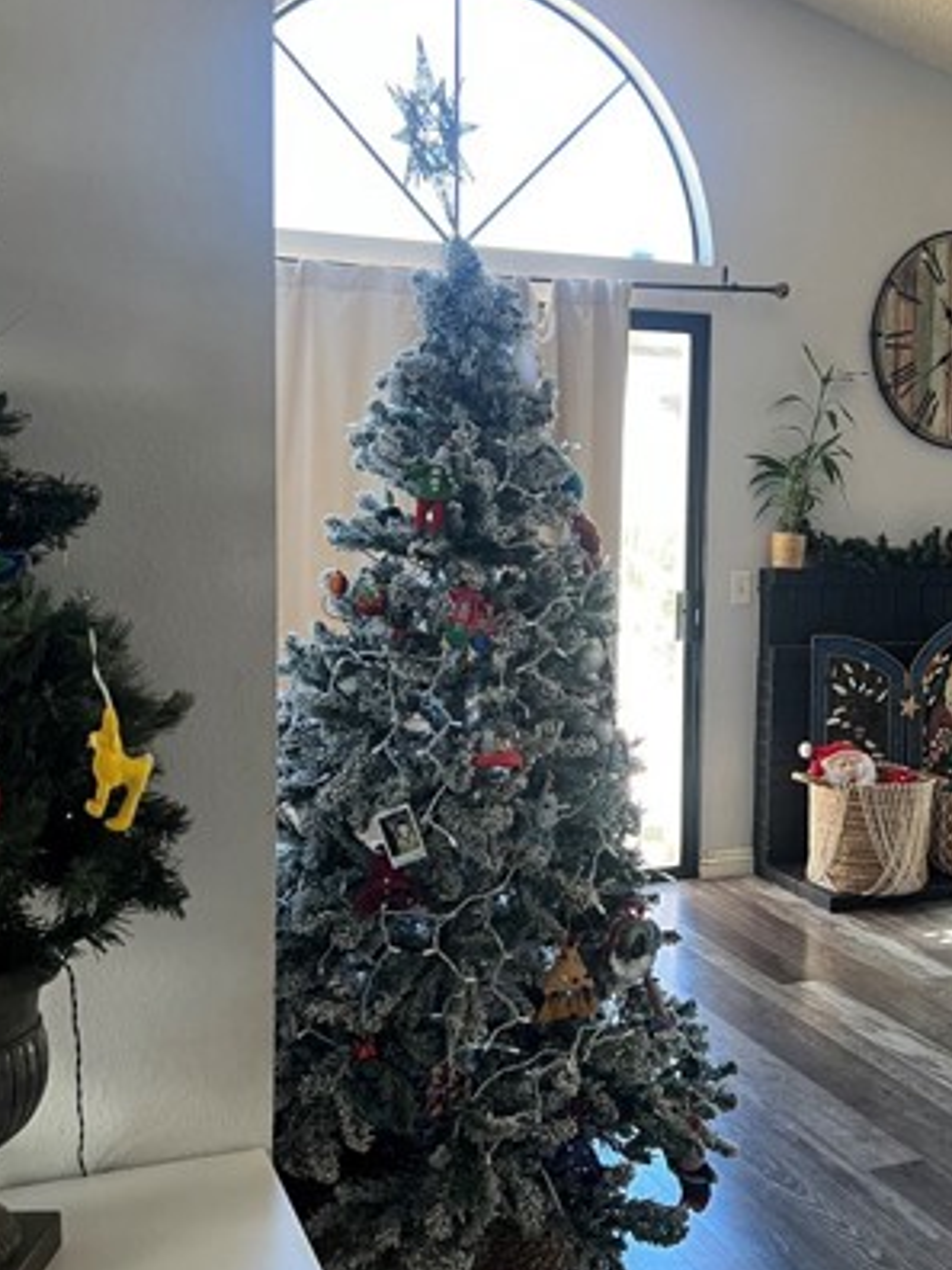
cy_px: 638
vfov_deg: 44.8
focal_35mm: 42
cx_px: 647
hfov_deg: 34.0
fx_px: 1540
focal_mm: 5.7
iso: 125
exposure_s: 1/93
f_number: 1.5
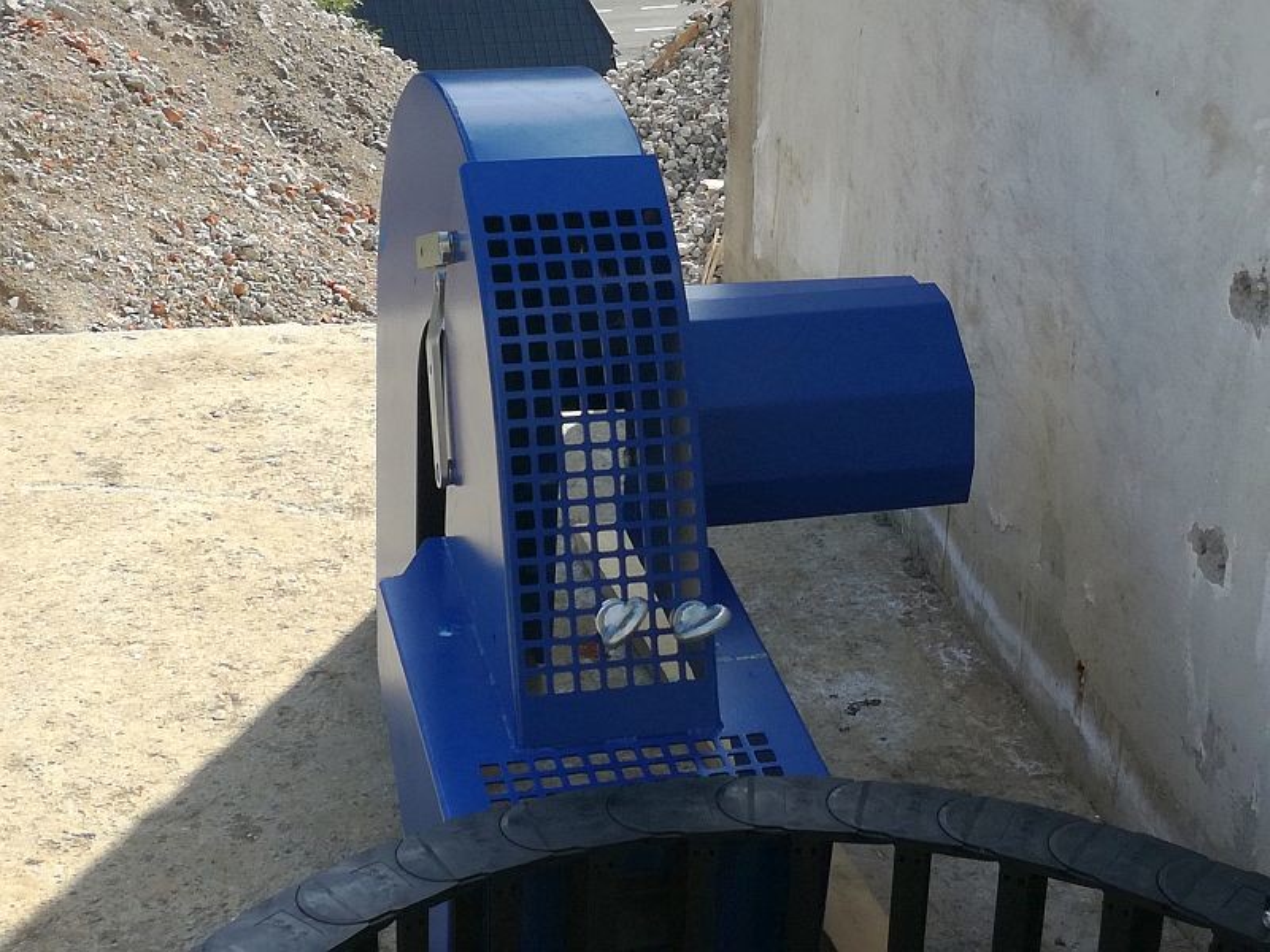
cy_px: 476
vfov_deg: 24.0
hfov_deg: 31.7
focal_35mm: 61
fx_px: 2238
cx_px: 635
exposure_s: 1/734
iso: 50
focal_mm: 3.79
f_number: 2
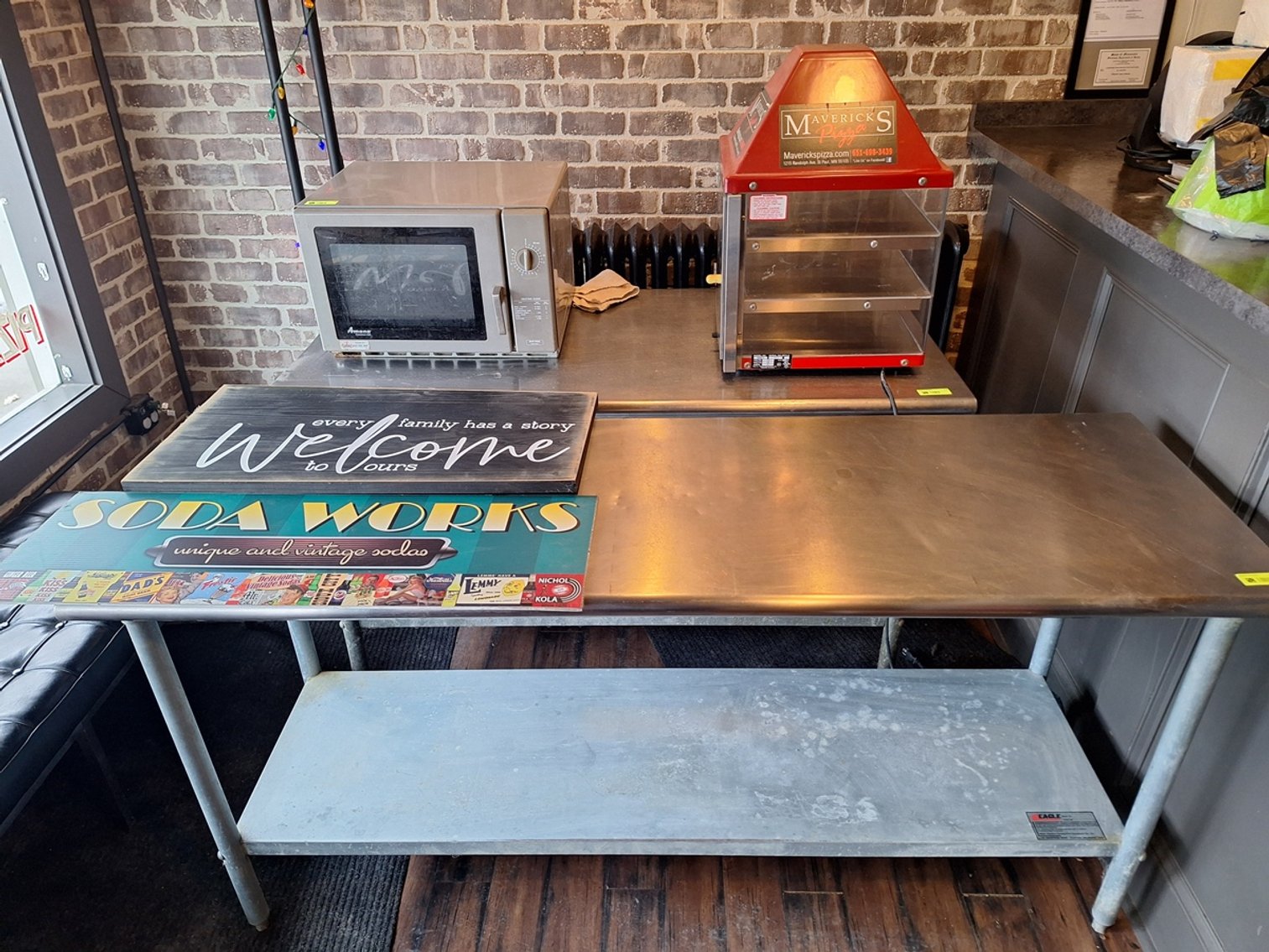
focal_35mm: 23
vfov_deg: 58.9
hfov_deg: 73.9
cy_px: 476
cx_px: 634
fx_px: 843
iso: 125
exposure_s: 1/40
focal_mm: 5.54
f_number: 1.8
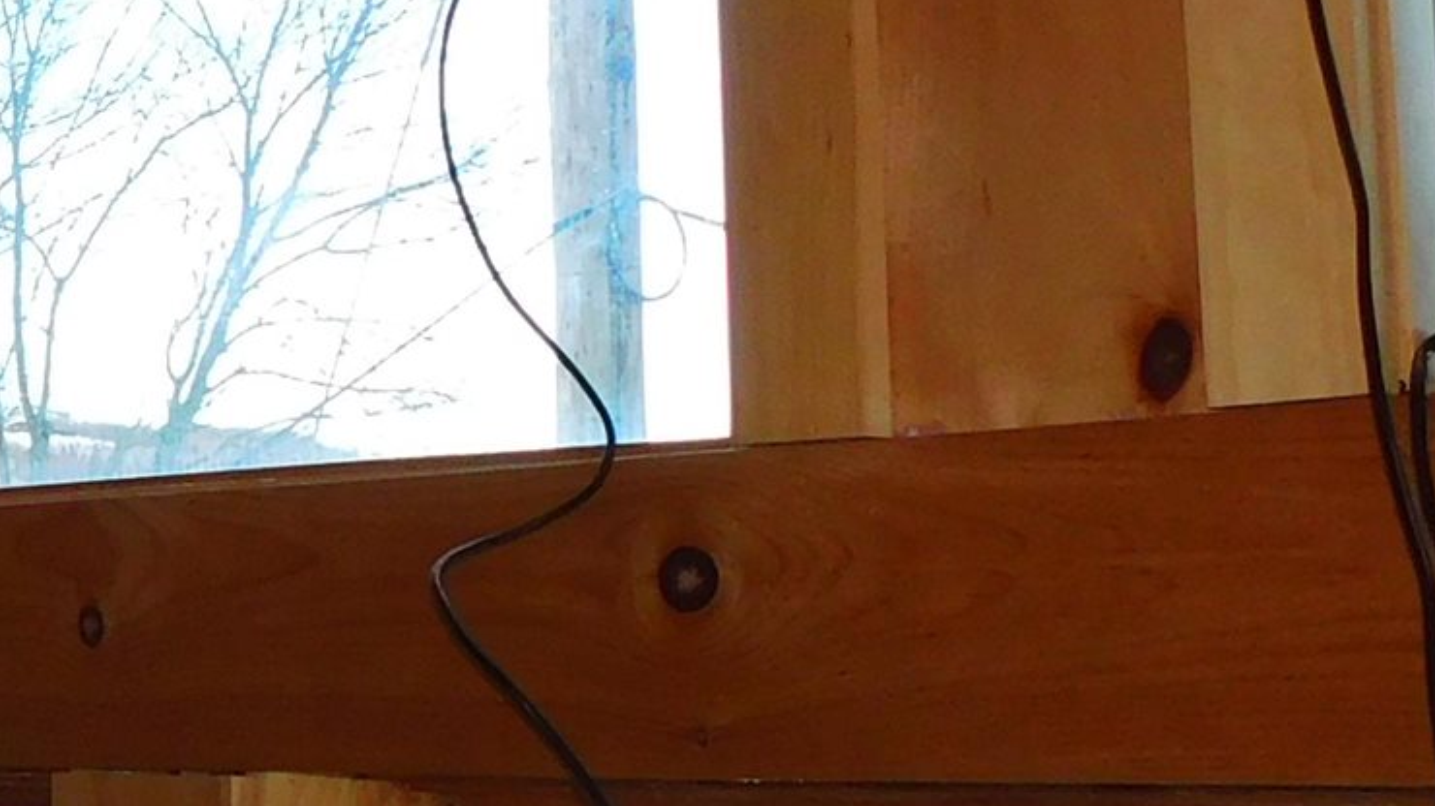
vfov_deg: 11.6
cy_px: 112
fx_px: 3957
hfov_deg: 19.1
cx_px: -419
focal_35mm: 104
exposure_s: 1/60
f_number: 3
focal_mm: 4
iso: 125
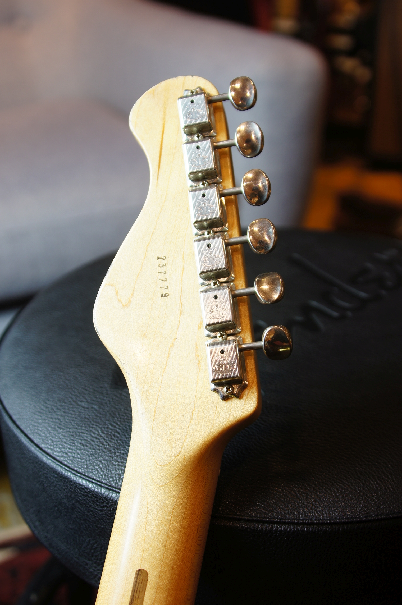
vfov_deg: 37.9
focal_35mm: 52
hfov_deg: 25.7
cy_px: 302
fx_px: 881
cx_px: 201
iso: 100
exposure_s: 1/15
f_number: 4.5
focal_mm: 35
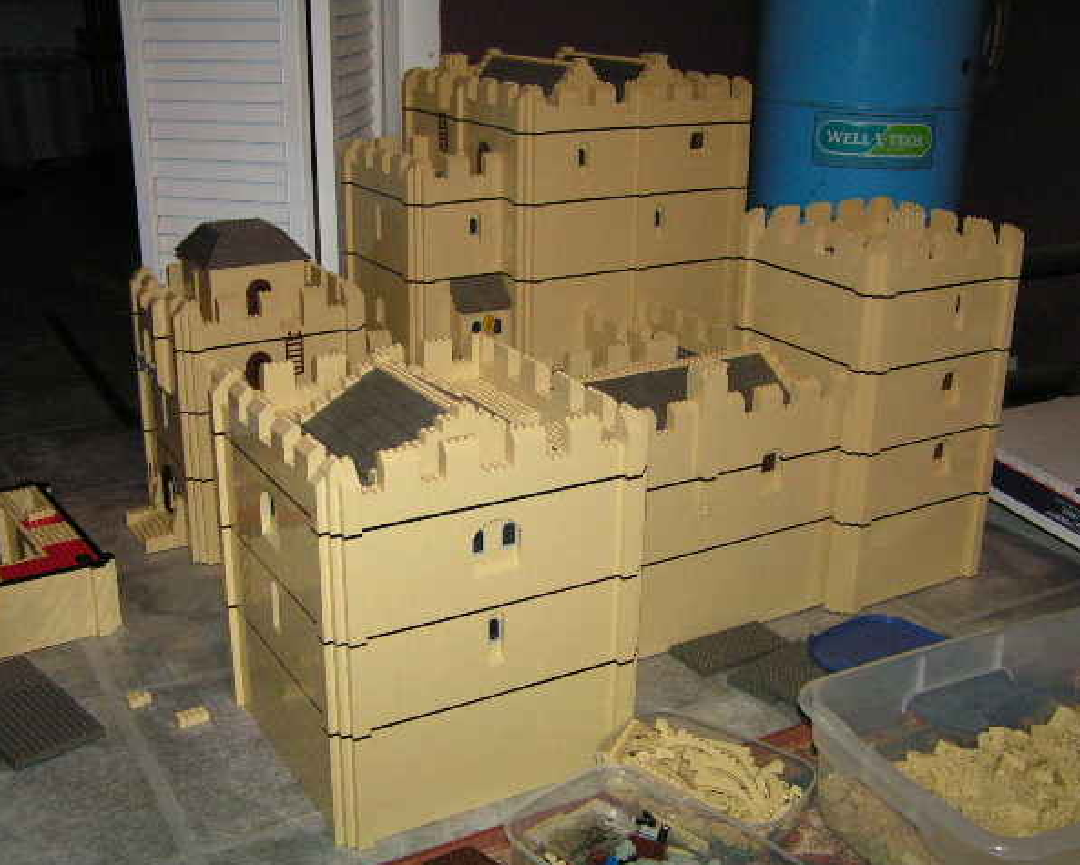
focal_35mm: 40
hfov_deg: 45.8
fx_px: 1279
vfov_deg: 37.4
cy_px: 433
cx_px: 537
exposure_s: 1/40
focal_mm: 6.3
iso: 200
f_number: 2.8
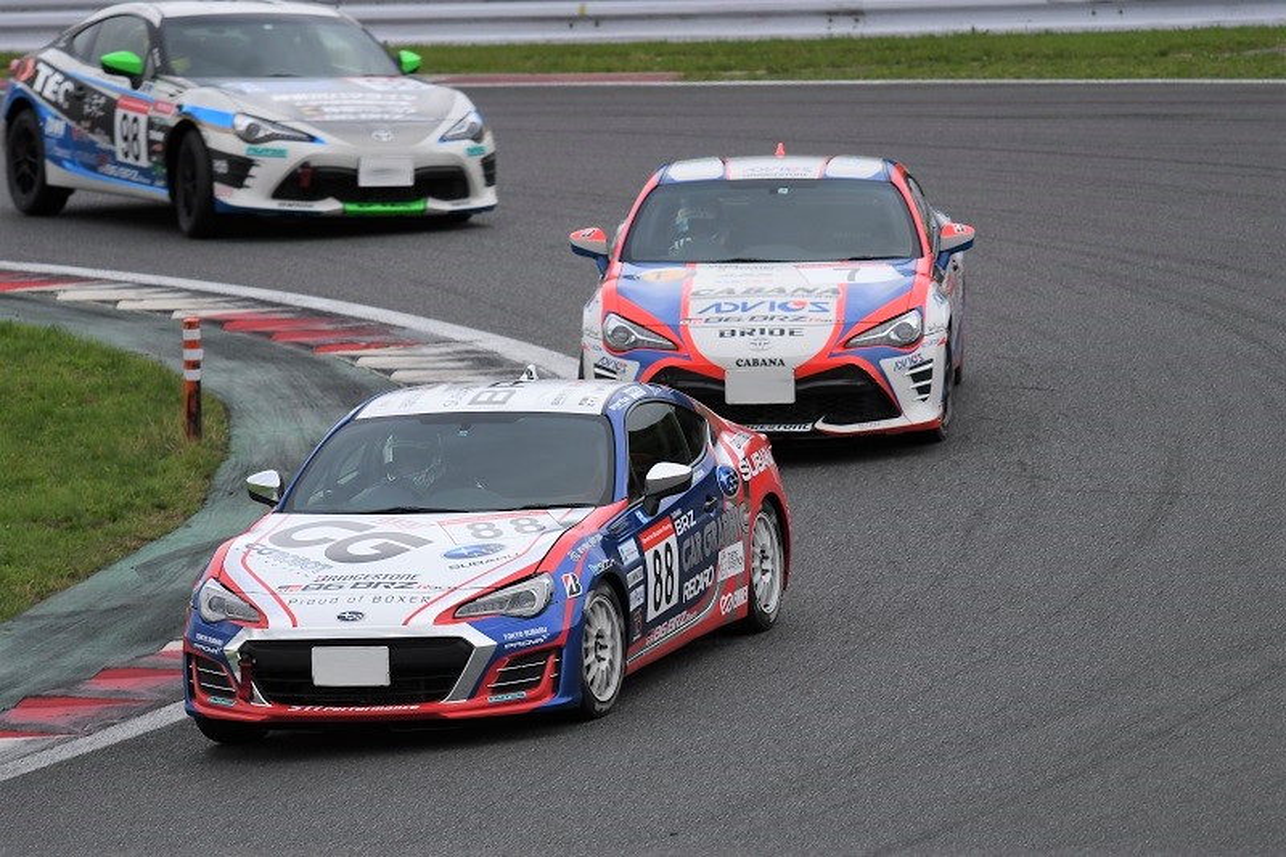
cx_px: 643
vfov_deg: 3.3
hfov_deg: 4.9
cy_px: 428
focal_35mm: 420
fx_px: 14999
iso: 400
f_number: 5.6
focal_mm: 280
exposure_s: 1/500
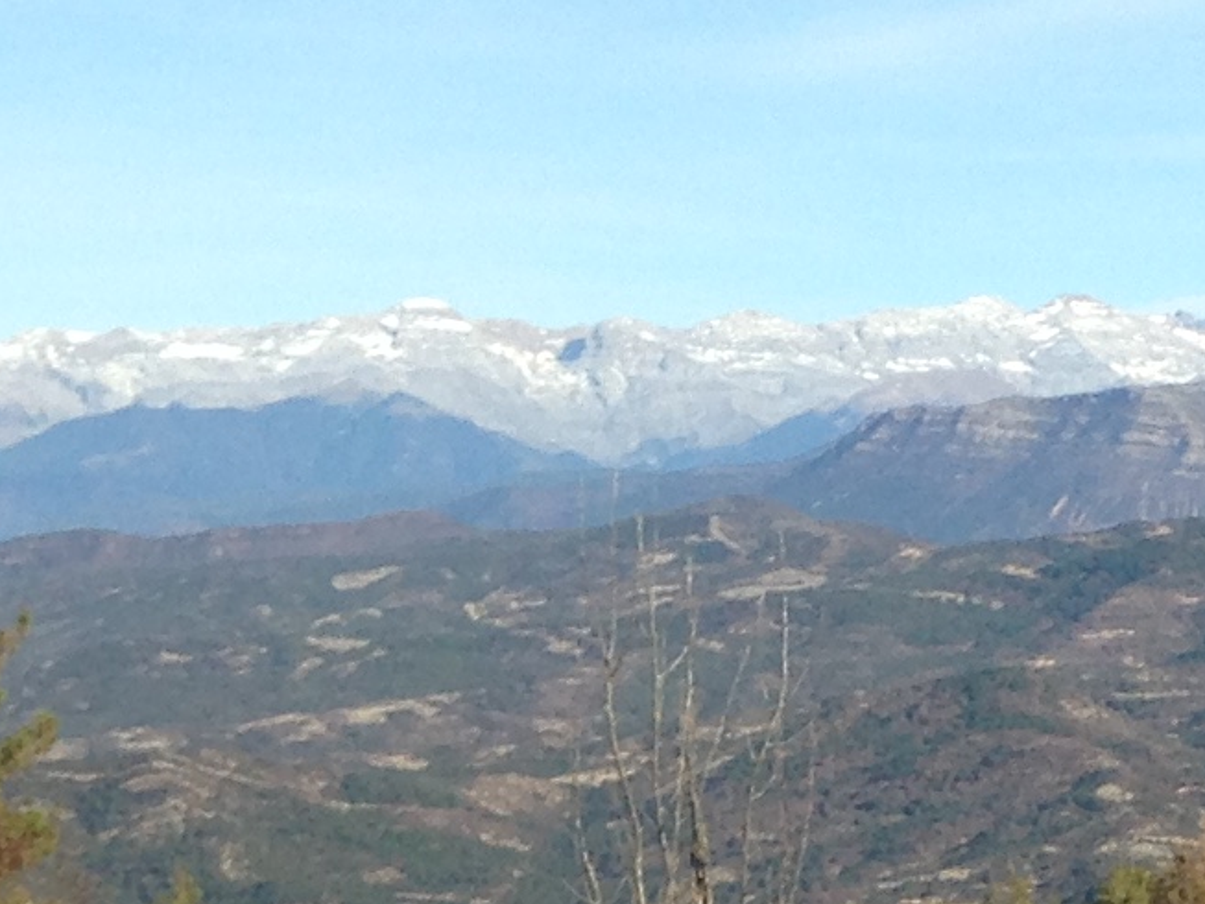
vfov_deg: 8.9
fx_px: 5745
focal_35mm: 165
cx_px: 2109
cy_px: 1074
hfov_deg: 11.2
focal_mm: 4.12
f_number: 2.4
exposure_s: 1/1550
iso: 50
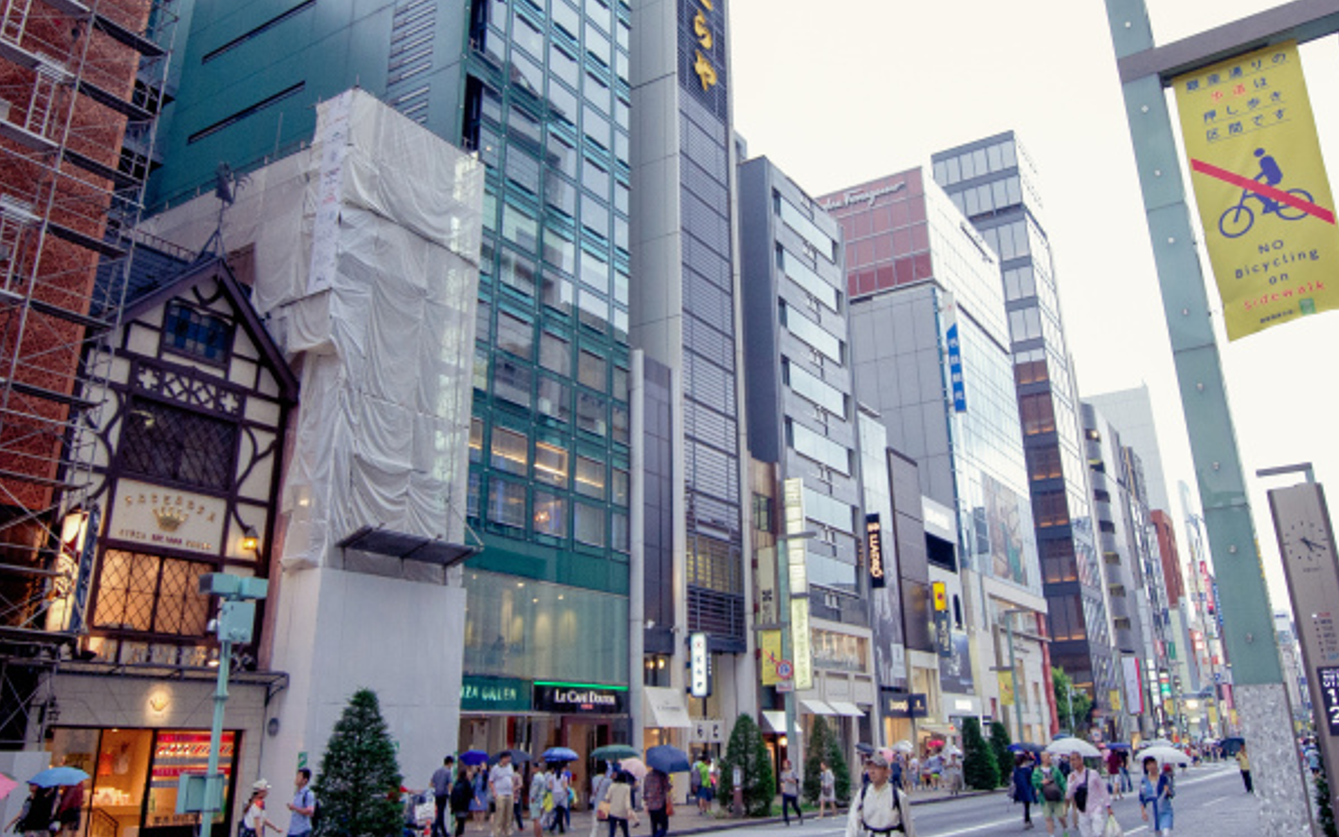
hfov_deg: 66.4
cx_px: 720
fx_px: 1022
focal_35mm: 28
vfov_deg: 44.4
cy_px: 348
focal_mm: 16
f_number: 6.3
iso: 1800
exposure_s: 1/250
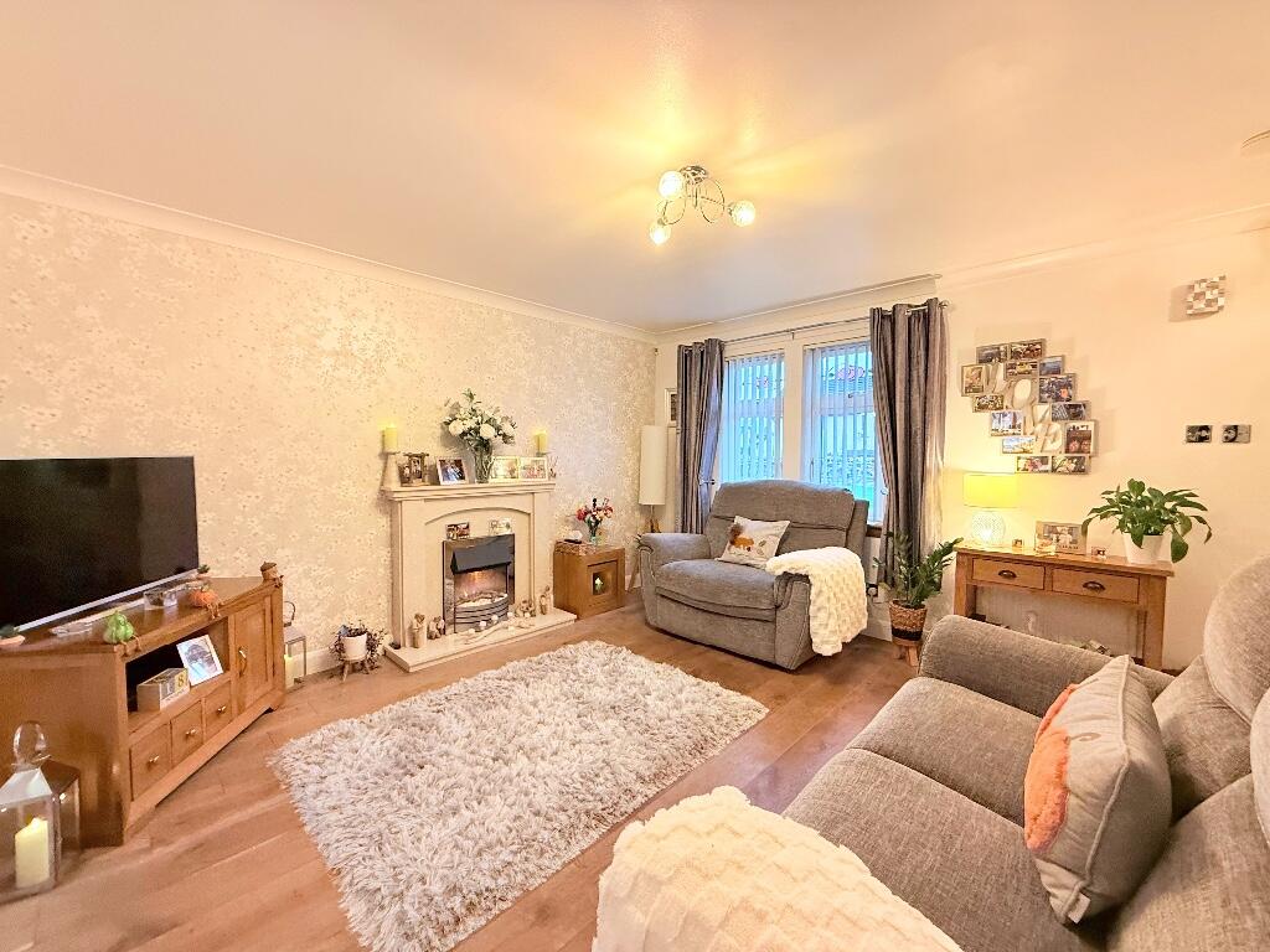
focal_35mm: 14
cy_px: 476
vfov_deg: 85.7
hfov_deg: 102.1
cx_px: 635
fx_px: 514
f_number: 2.2
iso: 320
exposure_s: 1/50
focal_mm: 2.22
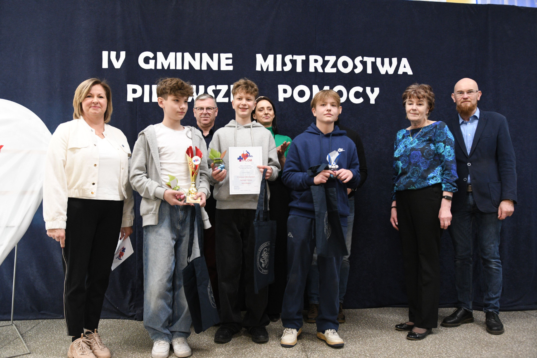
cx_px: 268
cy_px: 179
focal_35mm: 27
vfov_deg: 47.9
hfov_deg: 67.4
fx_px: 403
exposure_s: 1/125
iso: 1600
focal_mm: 18
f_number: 2.5
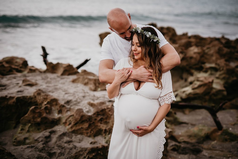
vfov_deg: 27.0
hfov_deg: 39.6
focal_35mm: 50
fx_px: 331
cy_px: 80
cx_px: 119
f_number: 1.8
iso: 320
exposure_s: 1/500
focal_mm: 50
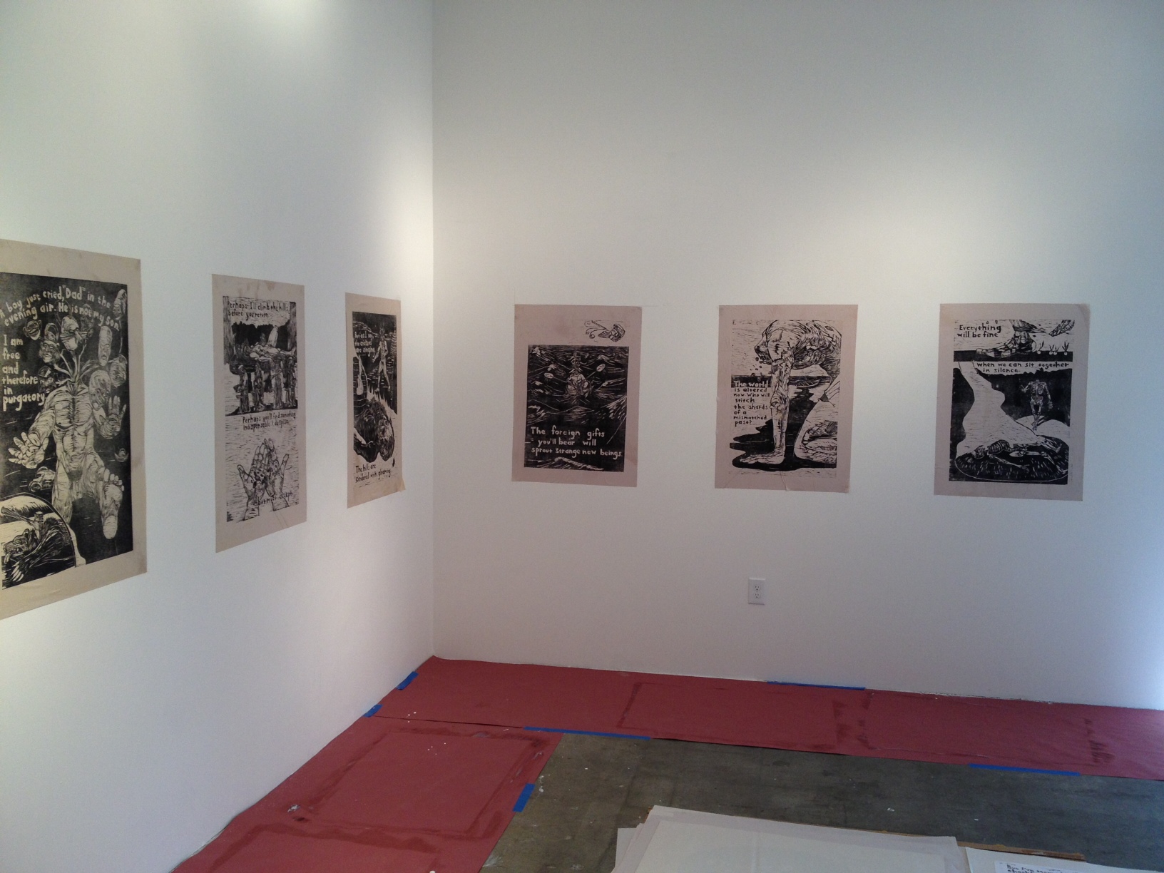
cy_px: 436
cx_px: 582
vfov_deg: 40.7
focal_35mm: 35
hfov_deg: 52.6
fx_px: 1177
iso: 64
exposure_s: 1/120
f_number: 2.4
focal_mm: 4.28
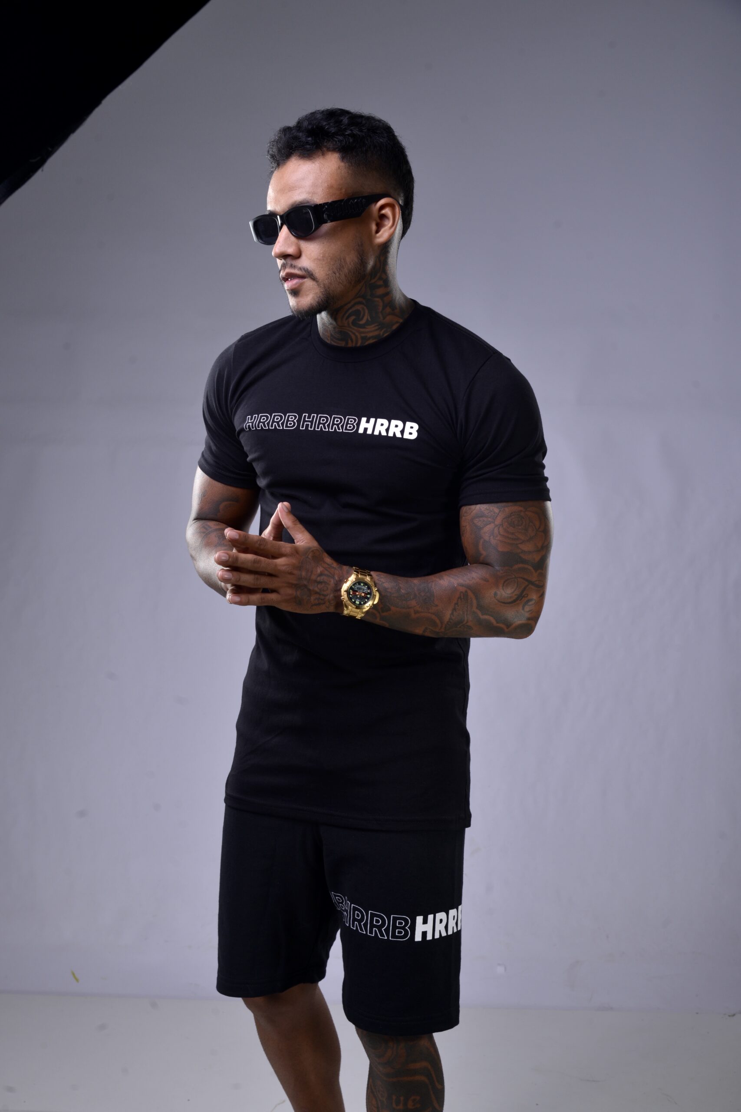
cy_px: 556
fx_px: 1698
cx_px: 370
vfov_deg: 36.2
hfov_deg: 24.6
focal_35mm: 55
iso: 200
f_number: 9
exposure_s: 1/160
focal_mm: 55
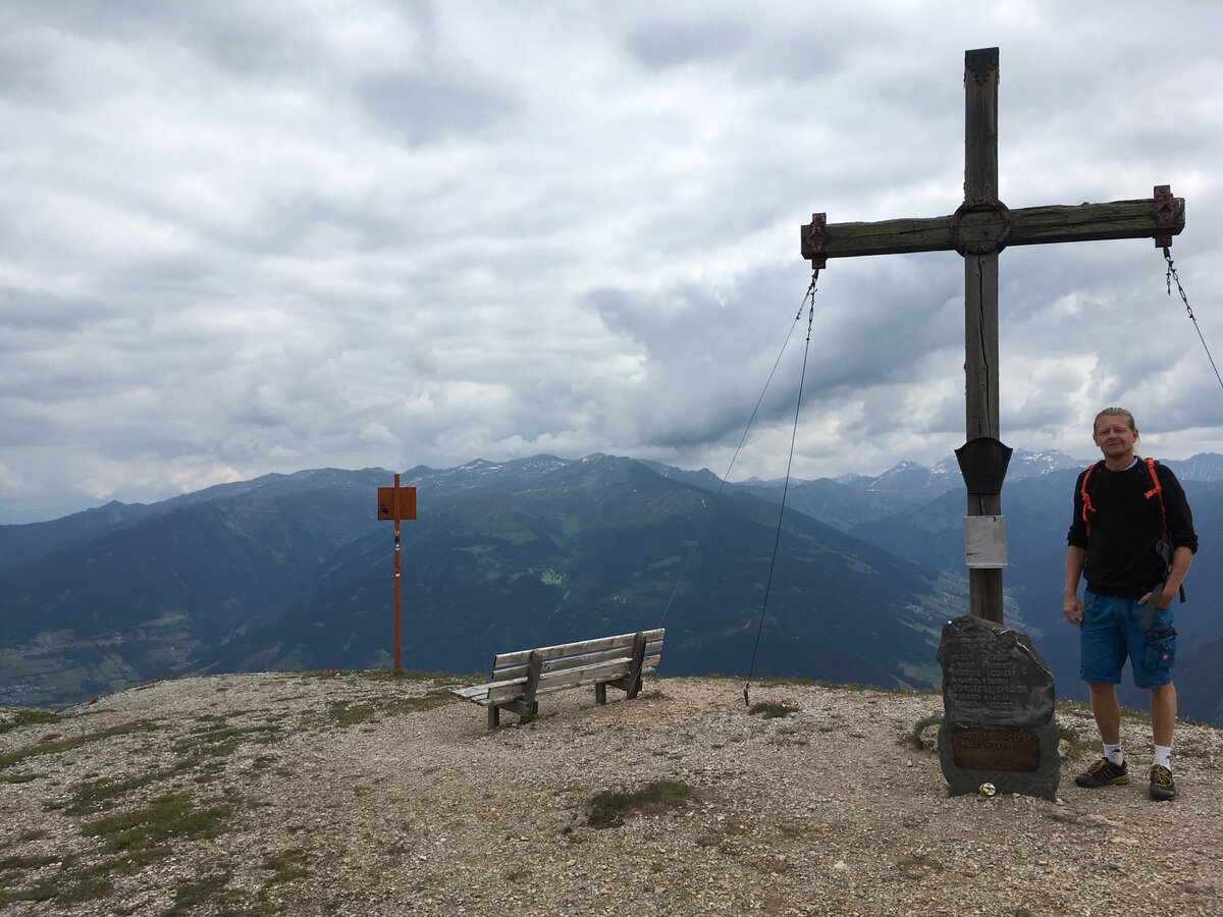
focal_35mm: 29
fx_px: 1025
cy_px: 458
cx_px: 612
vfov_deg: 48.2
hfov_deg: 61.7
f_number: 2.2
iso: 25
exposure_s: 1/2404
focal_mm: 4.15
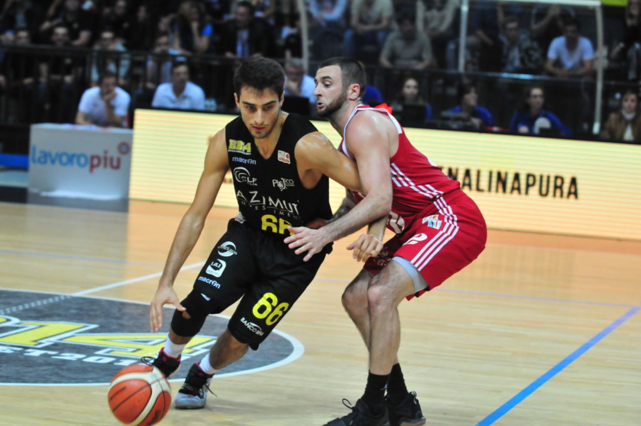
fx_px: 2134
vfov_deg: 11.4
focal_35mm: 120
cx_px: 320
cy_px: 213
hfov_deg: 17.1
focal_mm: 80
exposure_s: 1/500
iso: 1600
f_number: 2.8
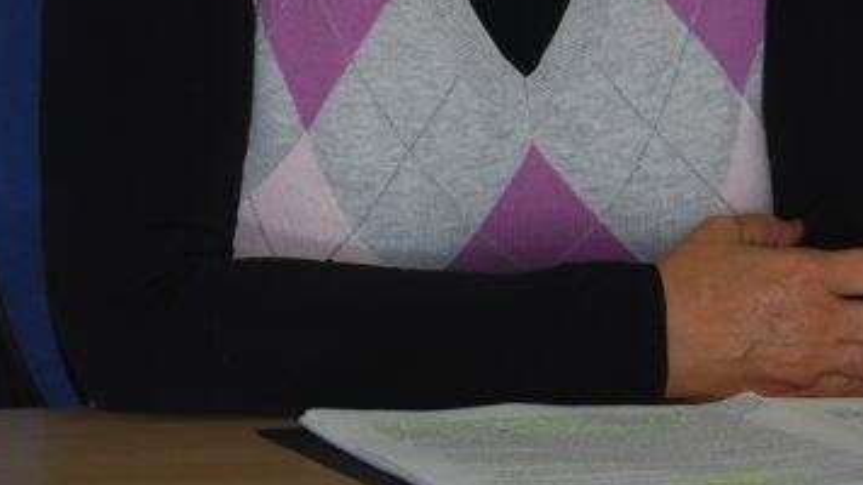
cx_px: 398
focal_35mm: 233
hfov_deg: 9.2
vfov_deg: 5.2
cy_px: -189
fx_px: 5340
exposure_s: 1/60
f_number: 5.6
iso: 200
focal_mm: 55
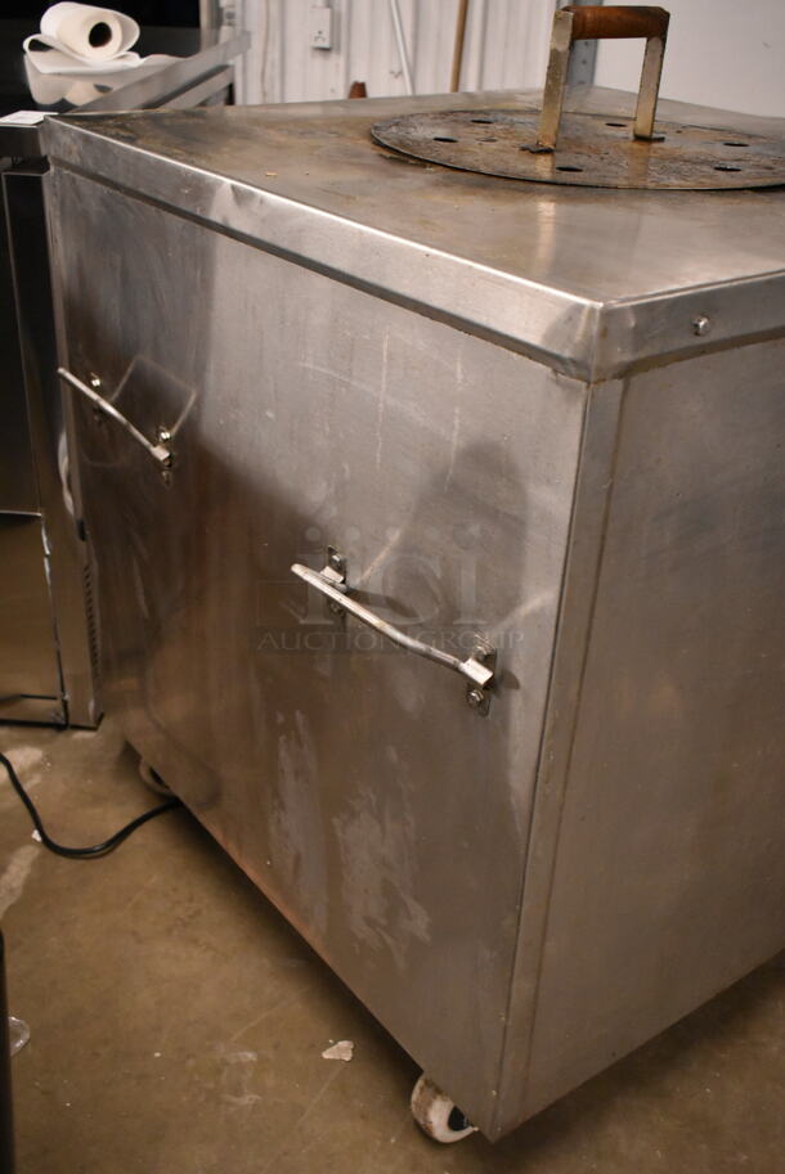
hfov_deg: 36.9
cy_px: 587
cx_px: 392
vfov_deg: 53.1
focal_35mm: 36
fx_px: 1176
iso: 3600
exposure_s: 1/125
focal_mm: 24
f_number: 3.8
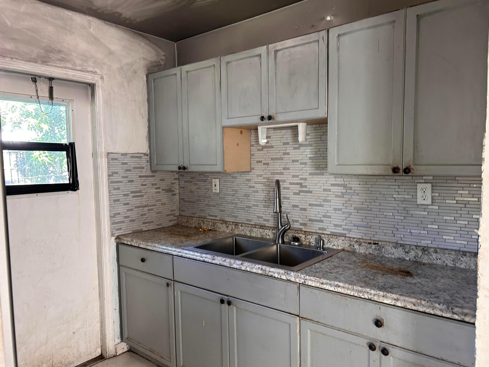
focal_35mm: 26
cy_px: 184
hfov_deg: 67.3
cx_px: 244
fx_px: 367
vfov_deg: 53.1
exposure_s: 1/60
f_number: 1.5
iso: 160
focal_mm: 5.7
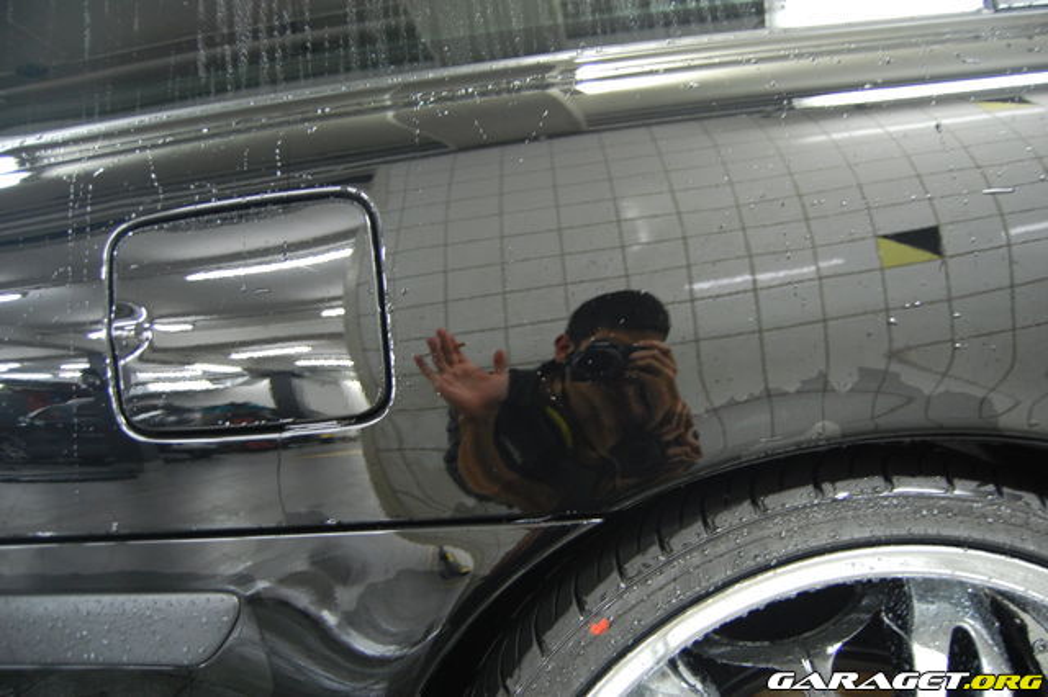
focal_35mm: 27
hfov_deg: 67.4
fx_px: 786
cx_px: 524
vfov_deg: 47.9
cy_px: 348
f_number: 3.5
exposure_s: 1/8
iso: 800
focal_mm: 18
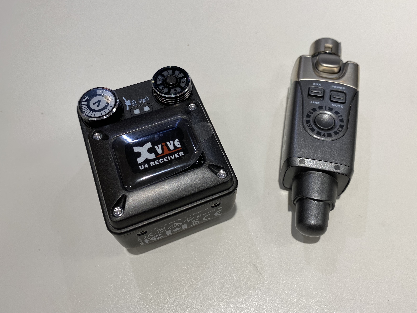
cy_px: 141
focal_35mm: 30
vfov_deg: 46.7
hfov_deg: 59.9
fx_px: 361
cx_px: 224
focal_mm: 4.25
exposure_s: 1/120
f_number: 1.8
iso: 32
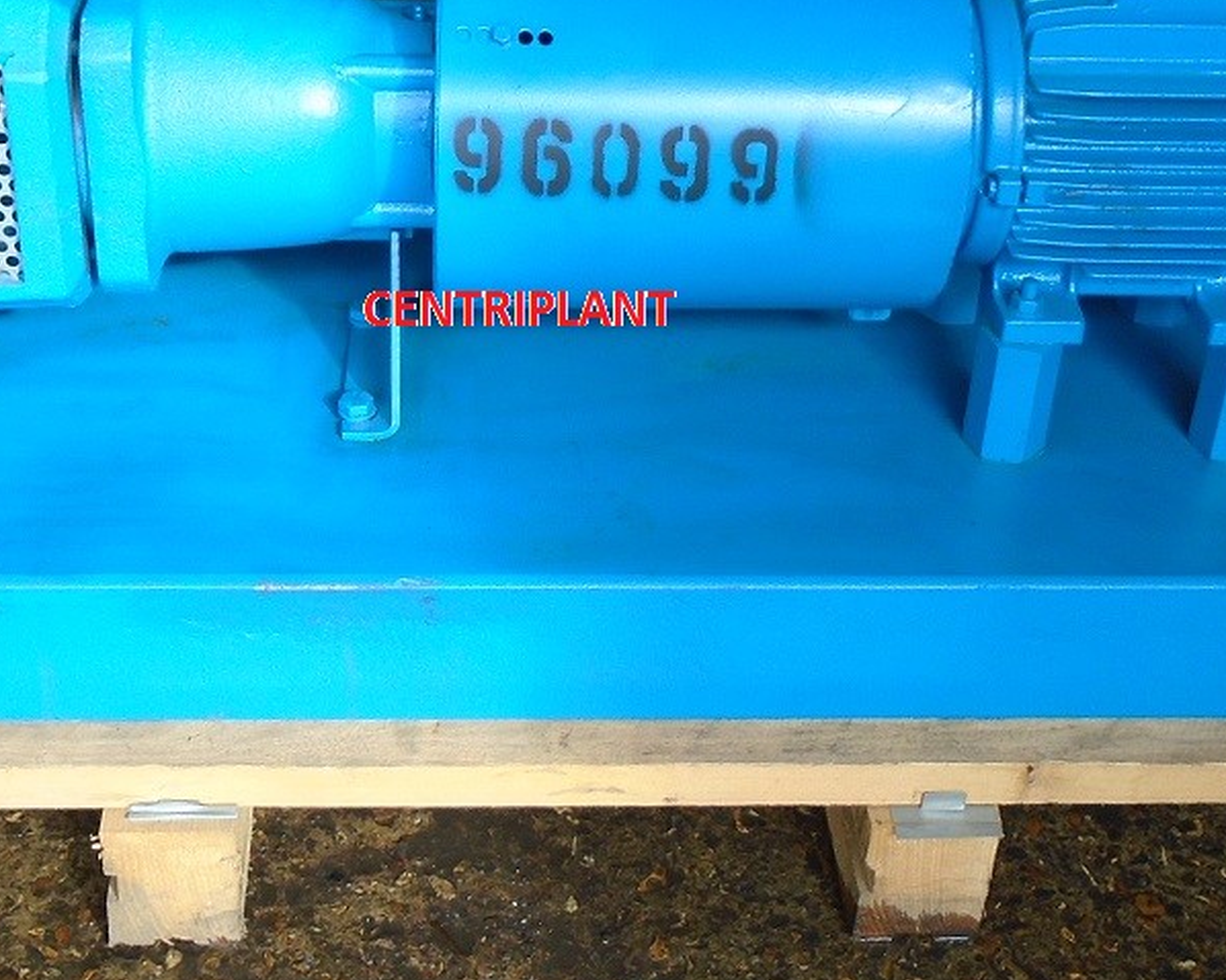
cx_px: 545
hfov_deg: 34.1
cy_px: 326
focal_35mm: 55
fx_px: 1995
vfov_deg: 27.4
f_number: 3.2
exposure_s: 1/50
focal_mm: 4.6
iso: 100
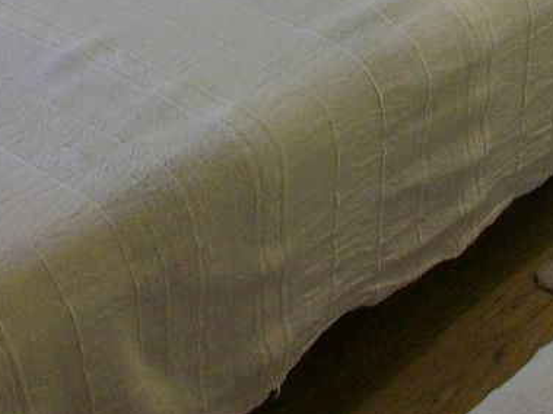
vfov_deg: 10.4
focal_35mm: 135
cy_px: -312
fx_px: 2156
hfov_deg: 14.6
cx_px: 258
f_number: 2.9
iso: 141
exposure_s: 1/40
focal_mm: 5.7
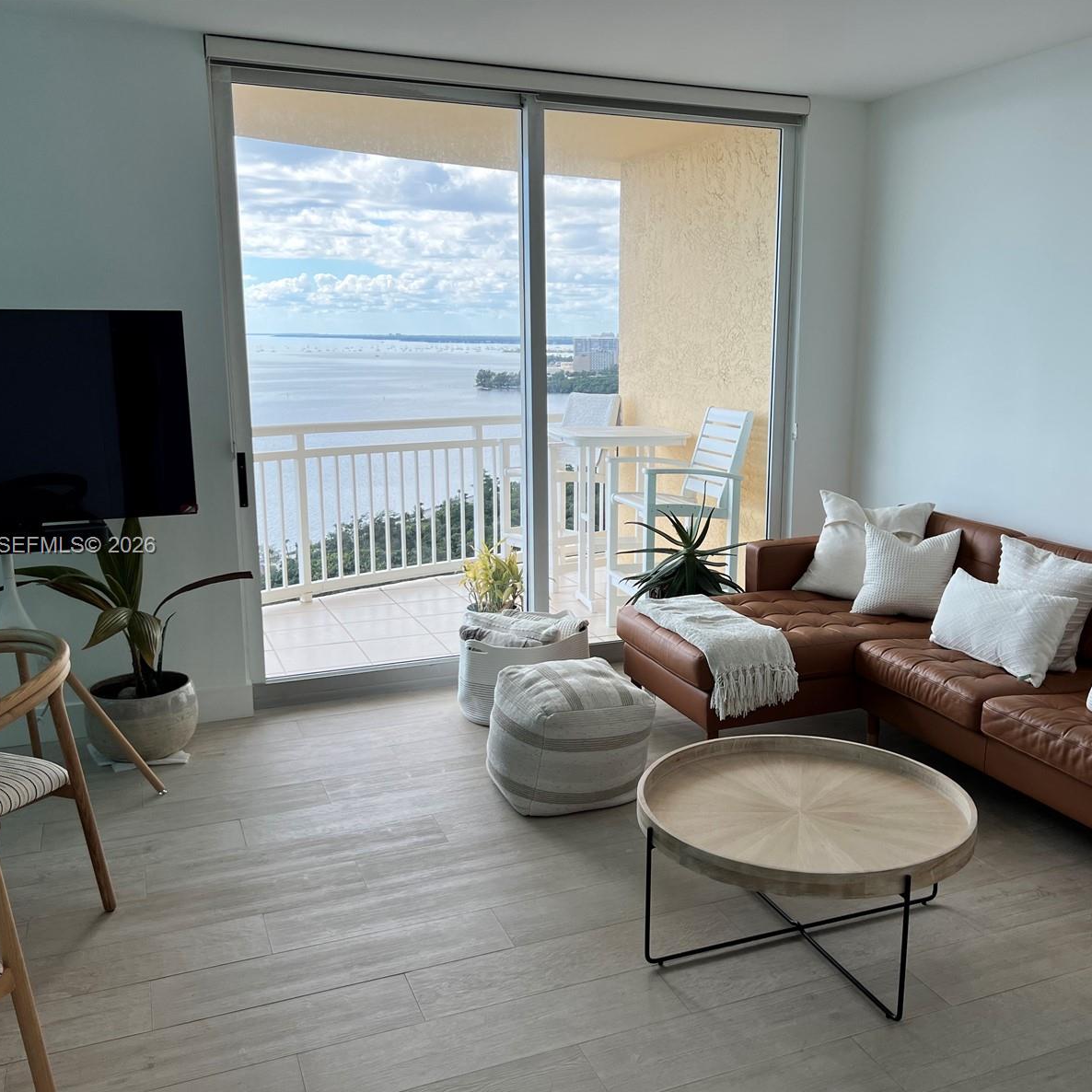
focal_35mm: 31
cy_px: 547
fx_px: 1106
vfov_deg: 52.5
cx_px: 606
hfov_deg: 52.4
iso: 50
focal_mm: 5.7
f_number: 1.5
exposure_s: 1/1159
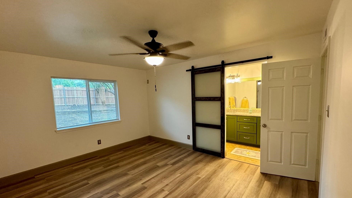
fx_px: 149
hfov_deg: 99.3
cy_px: 112
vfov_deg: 66.8
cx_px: 181
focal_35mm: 16
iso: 250
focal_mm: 2.22
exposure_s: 1/60
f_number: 2.2
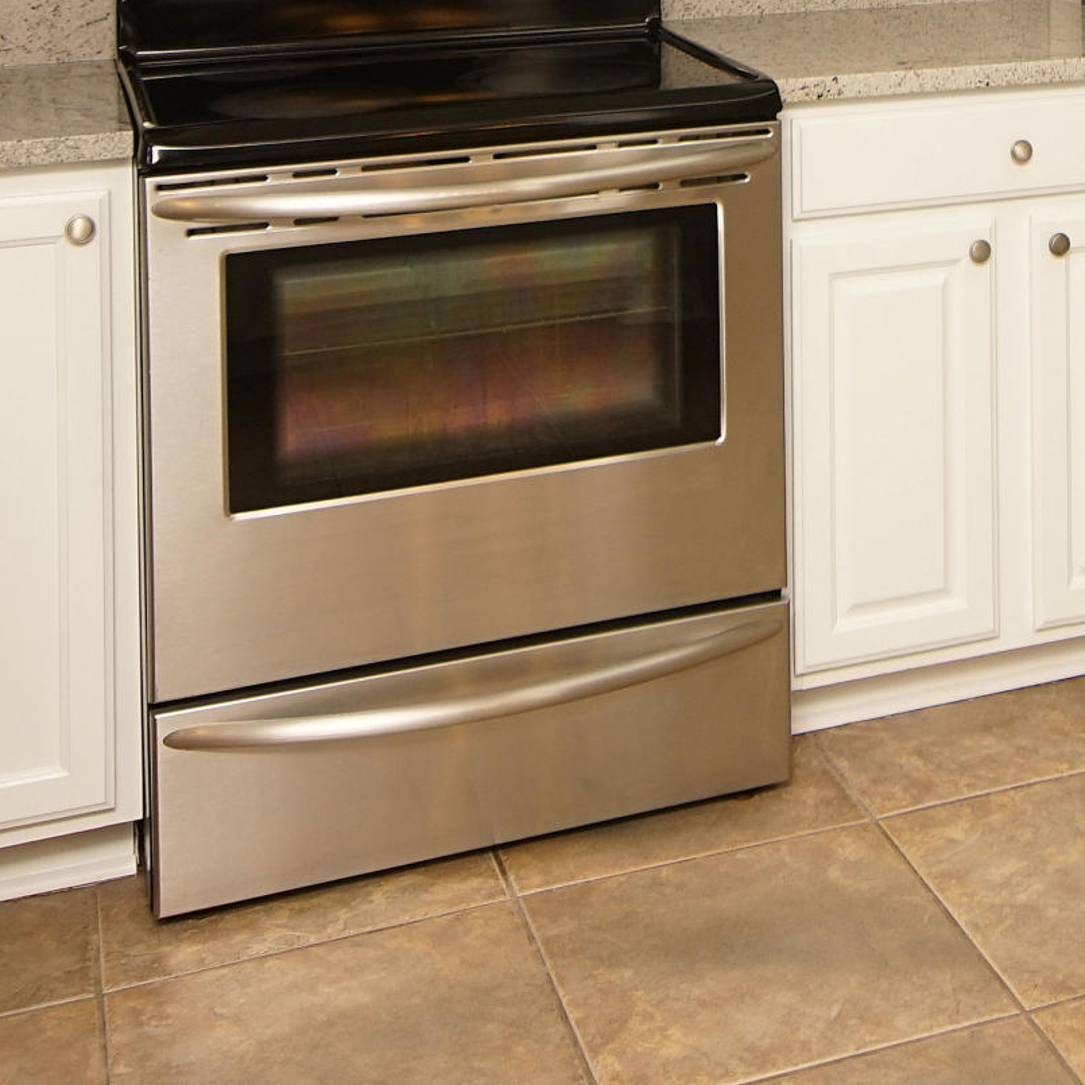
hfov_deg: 28.7
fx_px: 2021
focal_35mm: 57
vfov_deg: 26.9
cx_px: 1003
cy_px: -181
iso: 250
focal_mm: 12
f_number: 4.5
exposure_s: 1/60
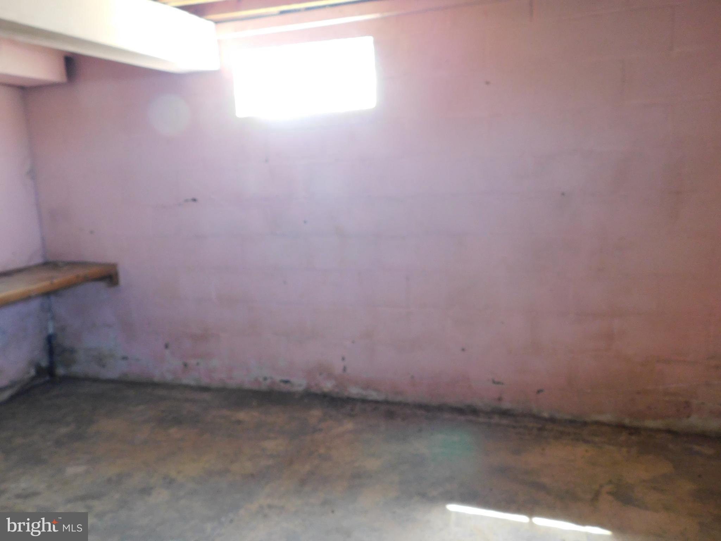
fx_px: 583
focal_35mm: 28
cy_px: 270
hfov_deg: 63.4
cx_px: 360
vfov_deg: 49.7
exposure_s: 1/15
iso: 400
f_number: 3.2
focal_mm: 4.9
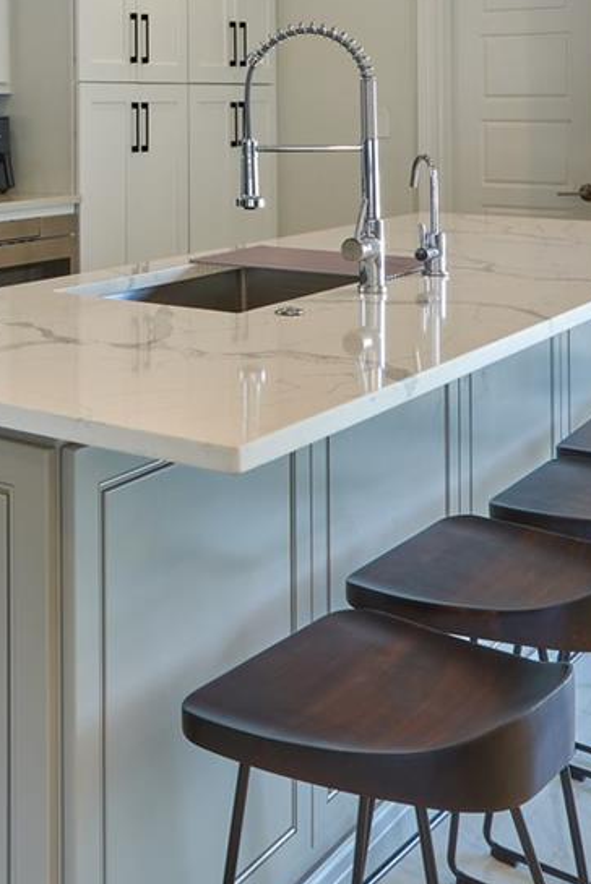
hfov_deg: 27.8
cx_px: -63
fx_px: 1082
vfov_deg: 41.2
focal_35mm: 44
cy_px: 101
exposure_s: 3.2
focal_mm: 10
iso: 160
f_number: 13
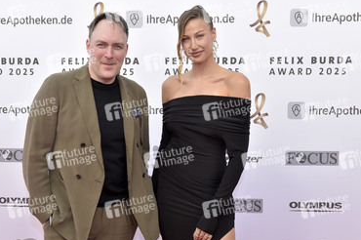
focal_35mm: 39
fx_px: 391
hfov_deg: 49.3
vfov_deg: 34.1
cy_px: 134
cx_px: 143
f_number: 6.3
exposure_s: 1/250
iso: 400
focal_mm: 32
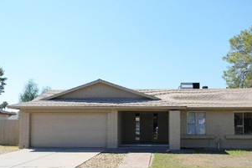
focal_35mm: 43
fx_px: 301
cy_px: 94
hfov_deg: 45.3
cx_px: 143
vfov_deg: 31.2
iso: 112
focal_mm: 6.4
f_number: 7.4
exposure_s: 1/290
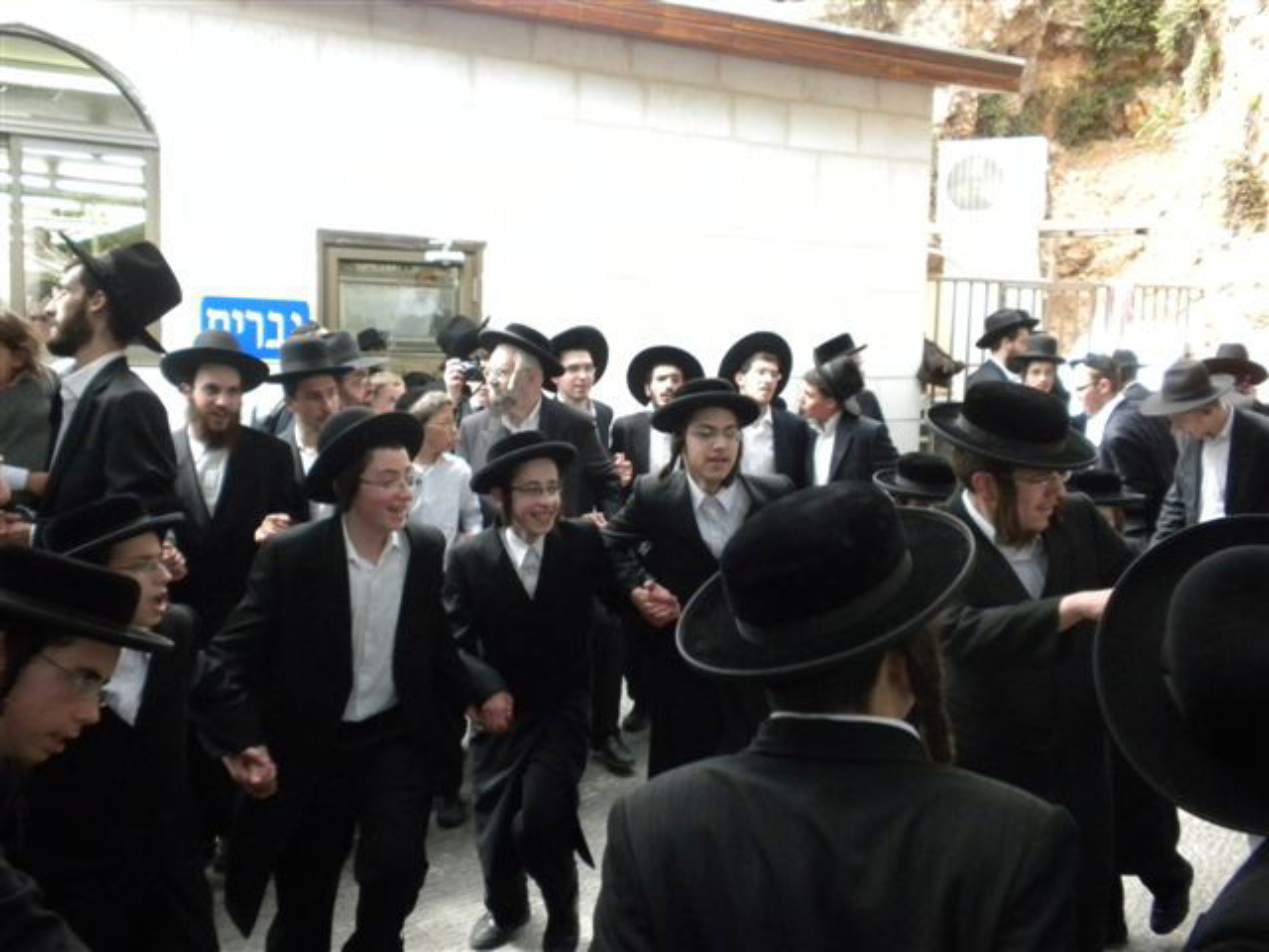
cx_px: 634
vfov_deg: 38.7
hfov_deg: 50.1
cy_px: 476
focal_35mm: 37
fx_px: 1356
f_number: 3.5
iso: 400
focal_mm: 6.6
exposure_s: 1/280
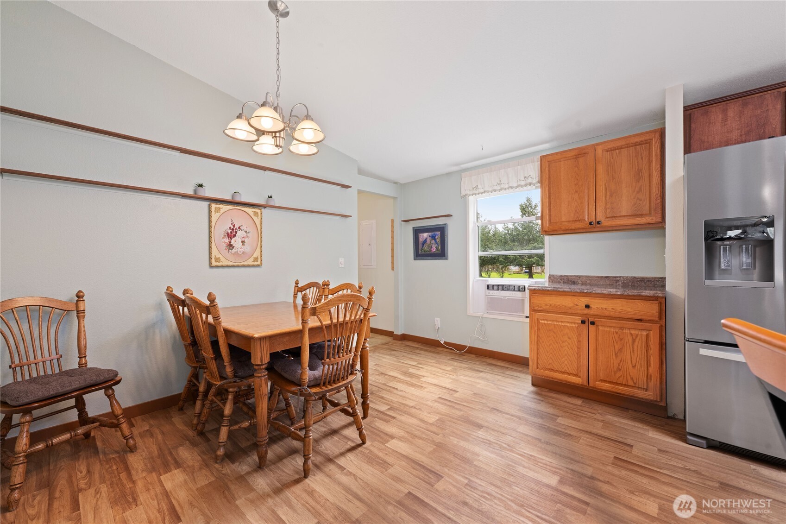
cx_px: 393
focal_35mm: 14
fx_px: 306
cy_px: 262
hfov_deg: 104.3
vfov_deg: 81.2
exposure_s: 1/5
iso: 400
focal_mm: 14
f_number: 9
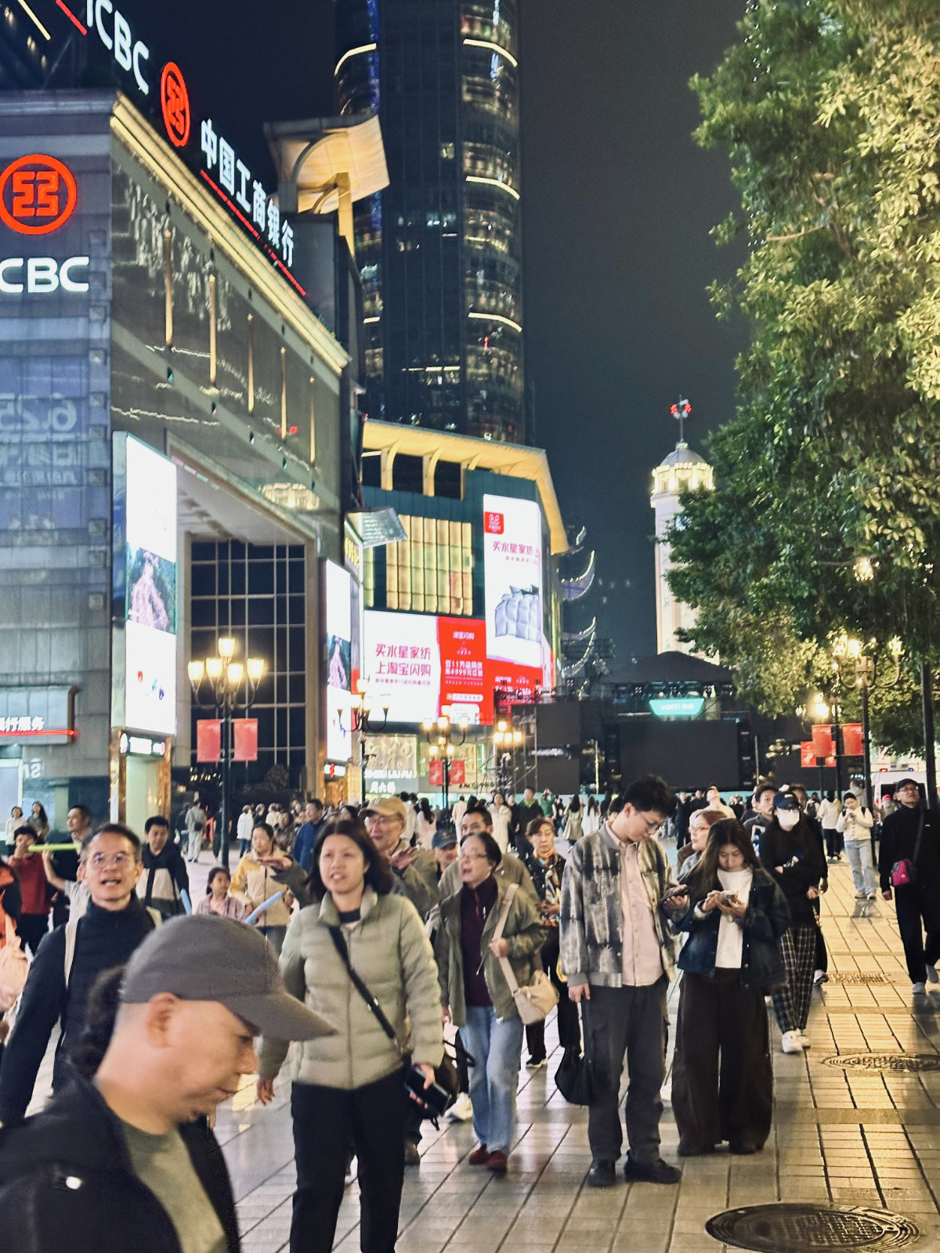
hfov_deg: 30.3
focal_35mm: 48
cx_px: 470
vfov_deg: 39.7
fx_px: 1738
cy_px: 626
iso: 200
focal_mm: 6.9
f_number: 1.8
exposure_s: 1/60
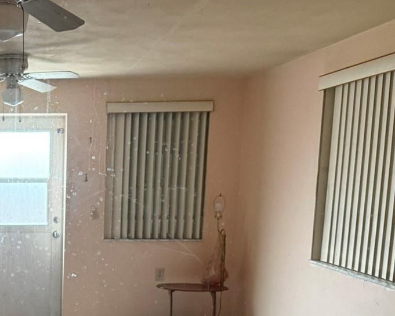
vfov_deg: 26.7
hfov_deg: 31.8
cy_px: 285
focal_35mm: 55
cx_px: 9
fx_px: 643
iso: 320
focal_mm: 6.76
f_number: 1.78
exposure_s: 1/60
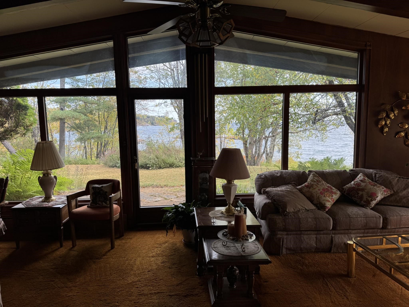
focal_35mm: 24
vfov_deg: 56.8
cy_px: 154
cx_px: 204
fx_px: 284
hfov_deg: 71.6
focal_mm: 6.76
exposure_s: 1/407
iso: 80
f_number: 1.78
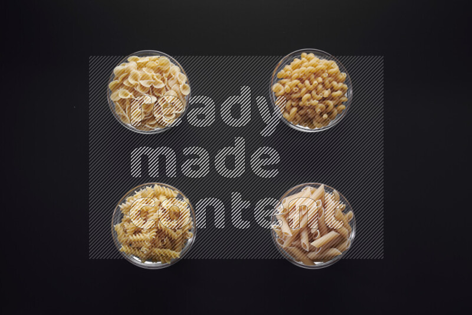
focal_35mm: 50
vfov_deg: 27.0
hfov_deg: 39.6
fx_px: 656
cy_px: 158
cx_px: 236
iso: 100
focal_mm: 50
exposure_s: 1/100
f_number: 8
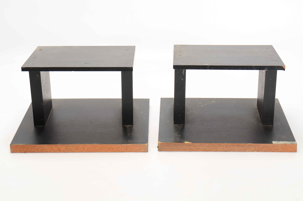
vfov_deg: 18.8
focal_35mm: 72
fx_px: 605
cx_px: 152
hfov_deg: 28.1
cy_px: 100
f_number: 13
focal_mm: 48
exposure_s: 1/160
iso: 100
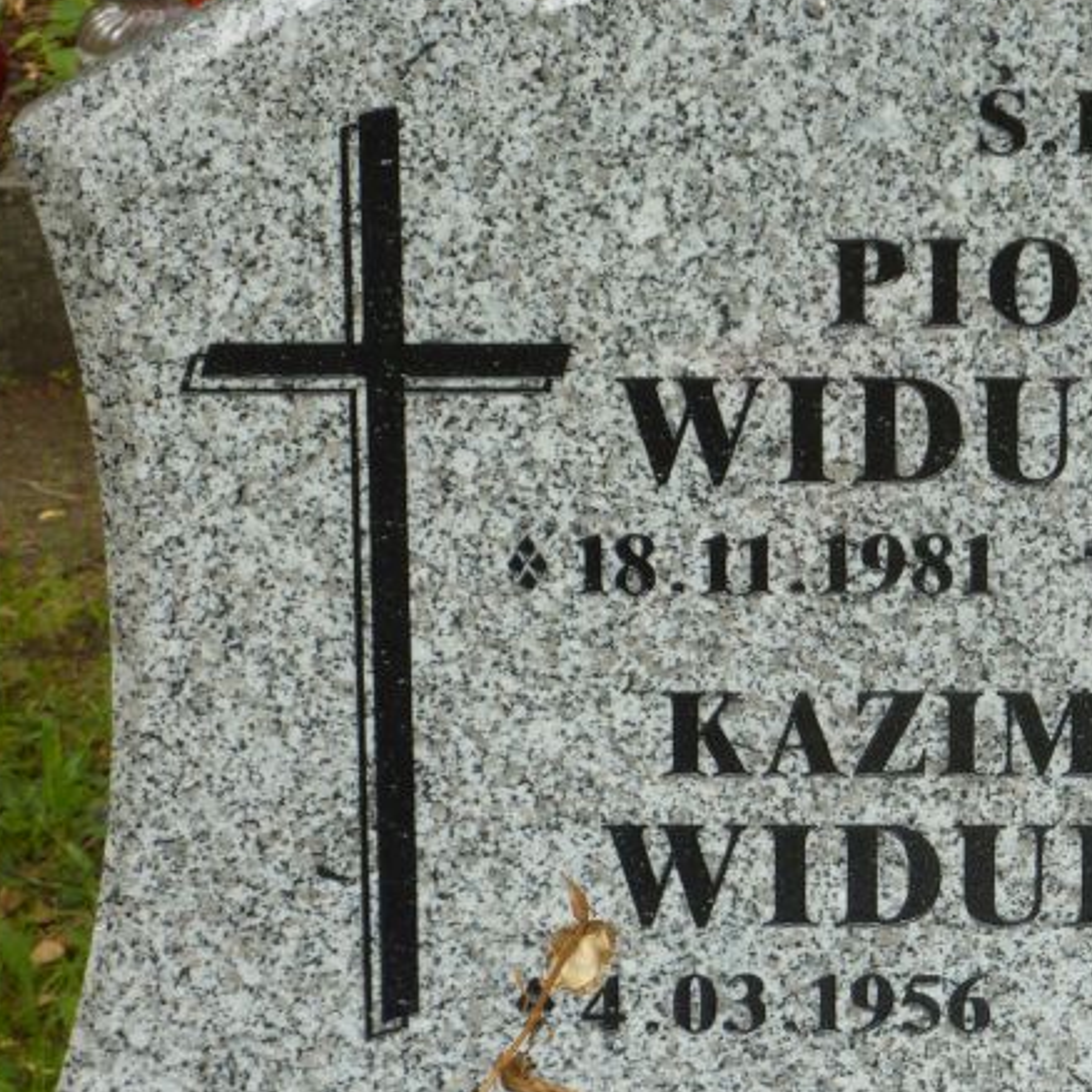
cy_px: 588
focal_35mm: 168
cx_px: 960
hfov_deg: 10.4
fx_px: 5996
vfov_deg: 10.4
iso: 80
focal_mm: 17
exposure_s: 1/100
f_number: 4.3
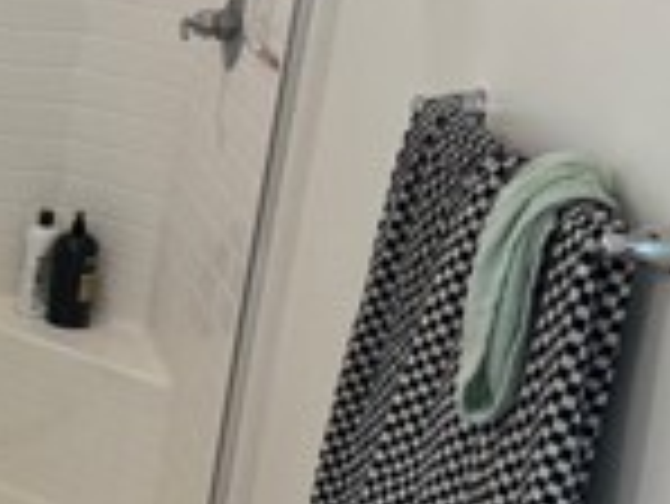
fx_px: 1995
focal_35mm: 103
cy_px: 364
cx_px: -315
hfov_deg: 17.3
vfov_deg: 14.3
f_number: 1.78
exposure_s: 1/120
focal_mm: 6.76
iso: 100
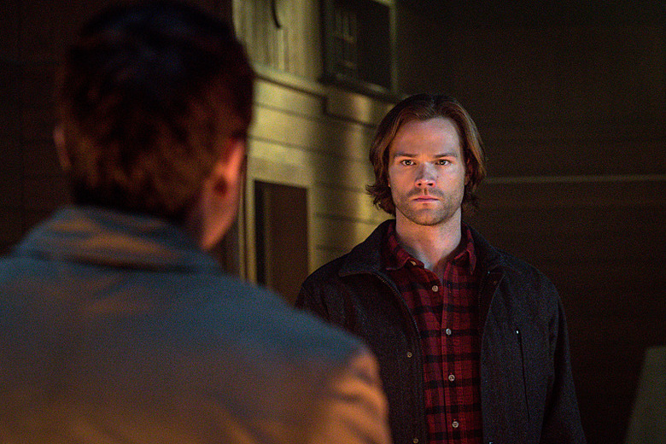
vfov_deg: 9.9
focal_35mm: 138
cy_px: 222
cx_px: 333
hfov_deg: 14.9
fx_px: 2553
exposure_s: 1/100
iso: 16000
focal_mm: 138
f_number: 6.3
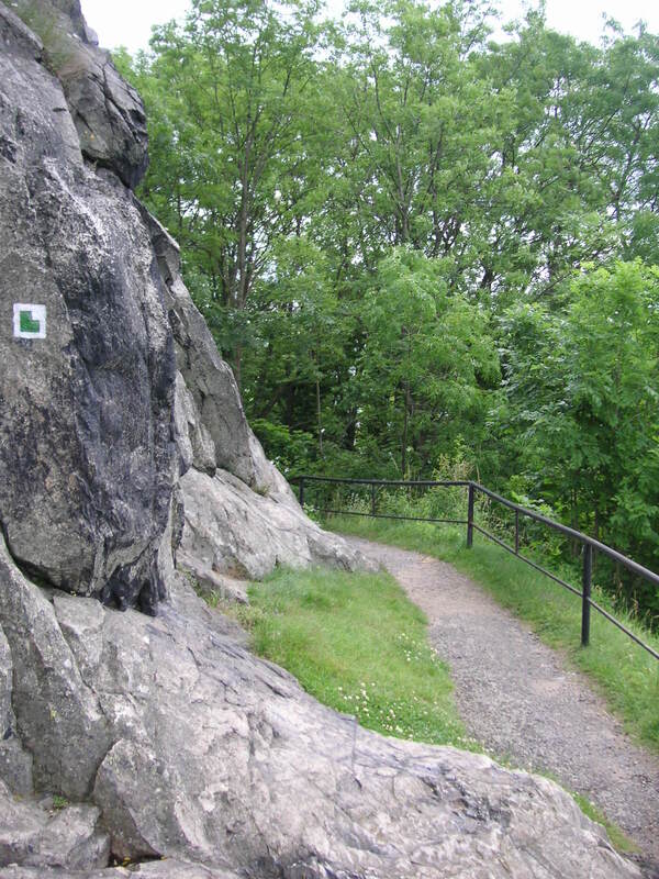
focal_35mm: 37
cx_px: 330
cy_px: 440
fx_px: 939
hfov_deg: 38.7
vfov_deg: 50.1
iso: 50
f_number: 2.8
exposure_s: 1/180
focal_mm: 6.1
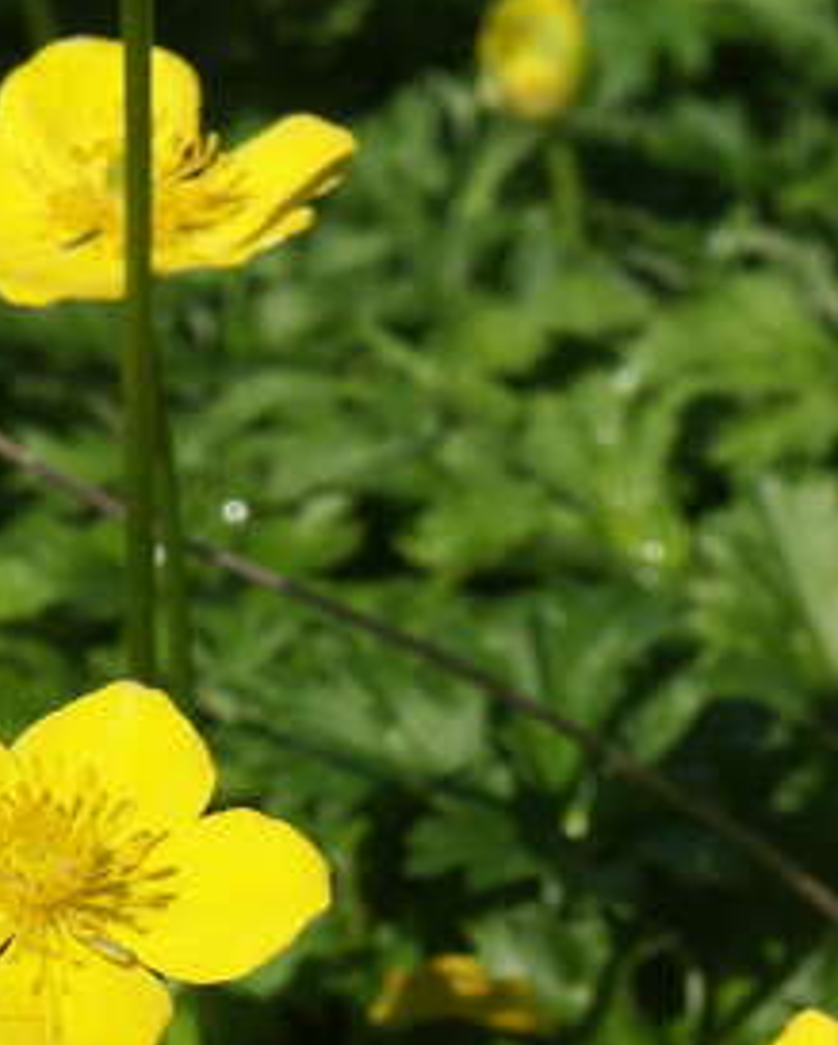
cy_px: 1139
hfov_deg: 3.8
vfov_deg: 4.7
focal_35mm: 407
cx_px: 758
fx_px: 12597
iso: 100
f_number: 6.7
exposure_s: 1/750
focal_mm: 43.42
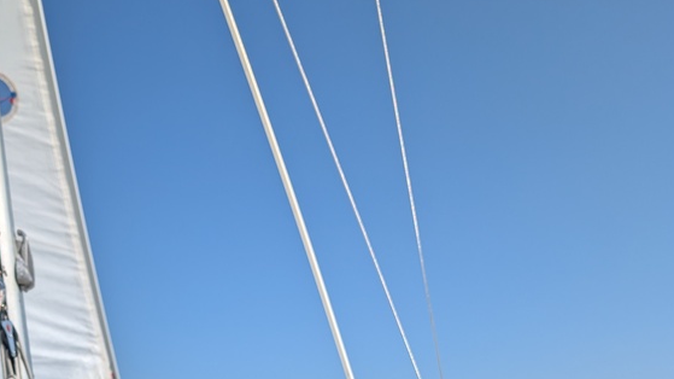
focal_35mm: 48
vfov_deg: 22.3
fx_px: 858
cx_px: 220
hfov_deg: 42.3
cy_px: 496
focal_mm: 6.9
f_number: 1.68
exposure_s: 1/2481
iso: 19
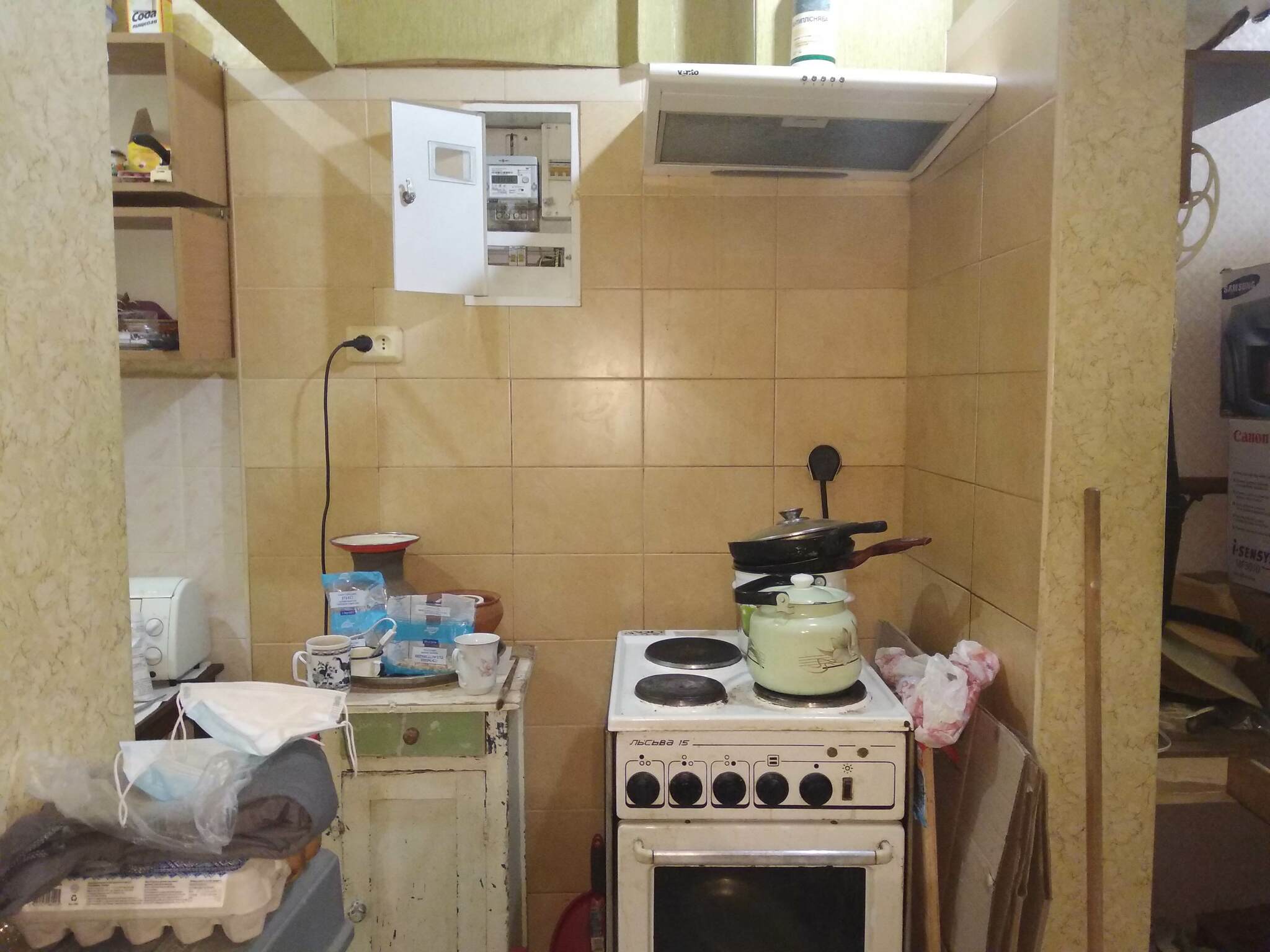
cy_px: 476
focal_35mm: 26
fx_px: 954
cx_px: 635
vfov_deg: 53.1
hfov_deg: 67.3
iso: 1600
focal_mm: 3.81
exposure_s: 1/20
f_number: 2.2
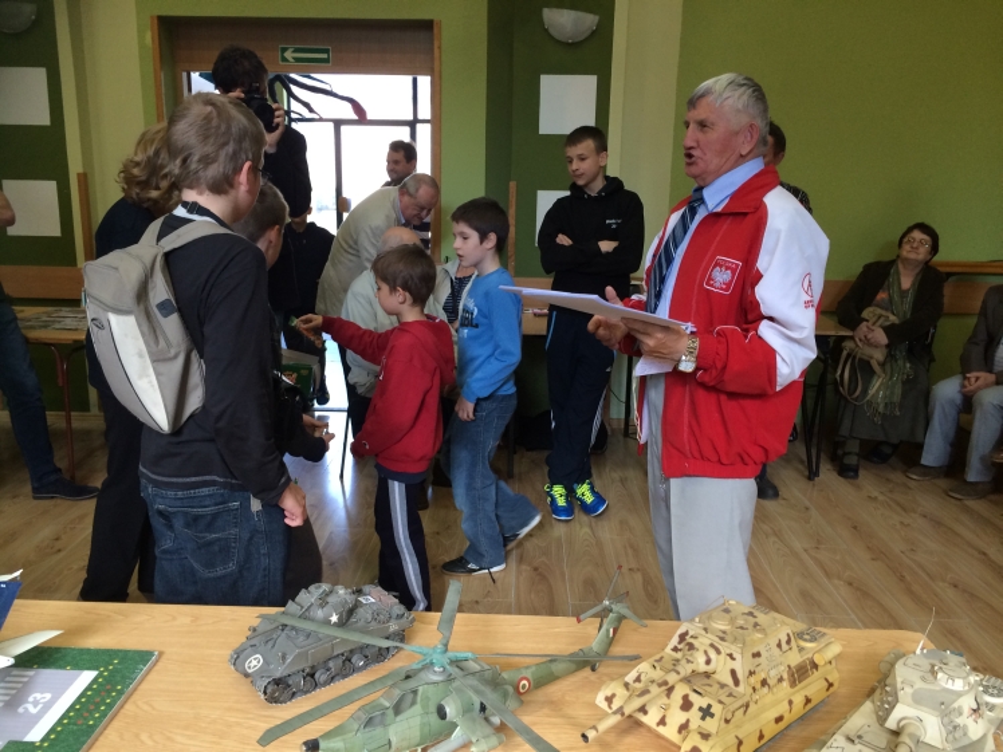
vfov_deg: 46.8
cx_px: 502
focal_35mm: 30
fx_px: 869
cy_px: 376
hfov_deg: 60.0
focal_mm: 4.12
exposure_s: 1/33
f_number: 2.2
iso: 80
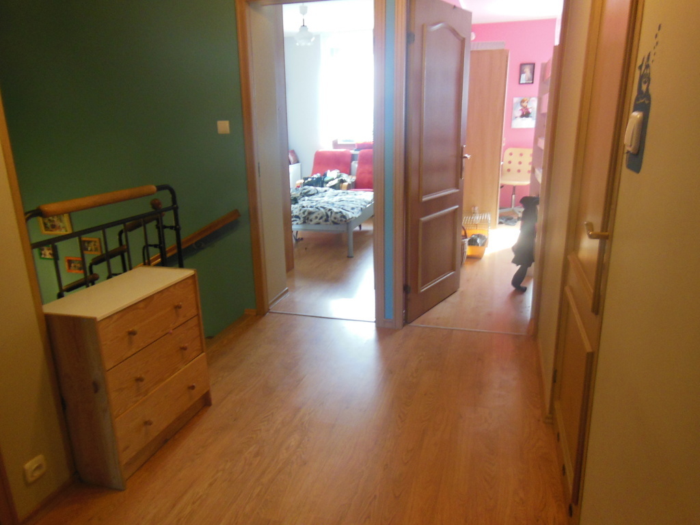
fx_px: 506
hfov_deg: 69.4
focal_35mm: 25
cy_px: 262
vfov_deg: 54.9
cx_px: 350
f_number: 3.5
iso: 400
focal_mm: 4.5
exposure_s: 1/40
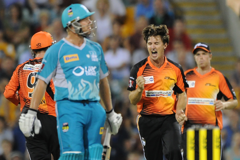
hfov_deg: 3.7
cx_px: 120
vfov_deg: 2.5
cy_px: 80
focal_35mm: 550
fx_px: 3666
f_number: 4
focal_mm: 550
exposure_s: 1/800
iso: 4000
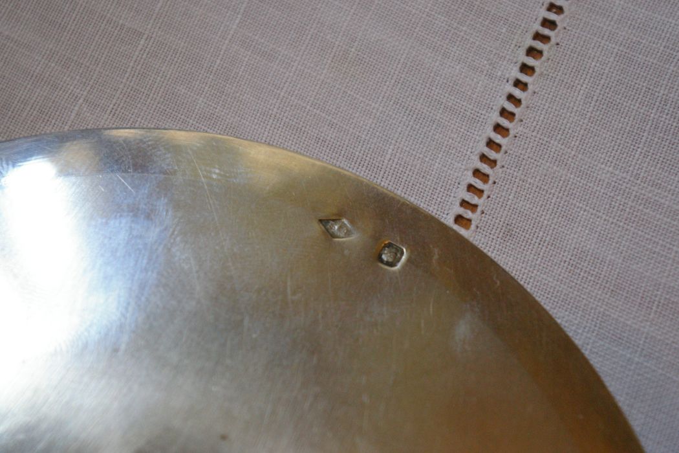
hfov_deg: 24.6
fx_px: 1556
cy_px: 226
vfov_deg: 16.6
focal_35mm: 82
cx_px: 340
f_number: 8
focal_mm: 55
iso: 1600
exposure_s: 1/20
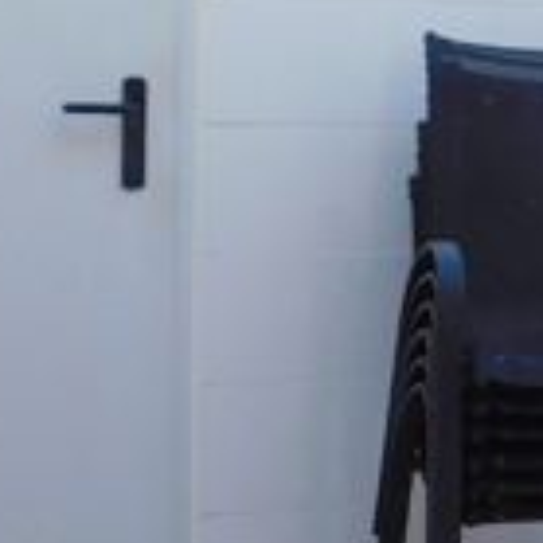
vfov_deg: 16.8
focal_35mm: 103
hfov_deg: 14.6
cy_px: 137
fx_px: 1828
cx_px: 1006
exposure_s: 1/500
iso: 125
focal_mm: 4
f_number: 3
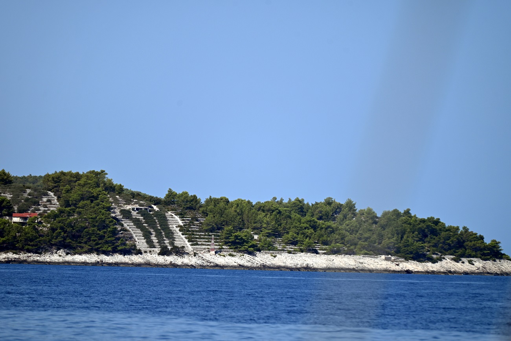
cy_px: 170
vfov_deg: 4.6
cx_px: 256
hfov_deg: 6.9
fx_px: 4259
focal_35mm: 300
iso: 140
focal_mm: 300
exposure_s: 1/1000
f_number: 5.6
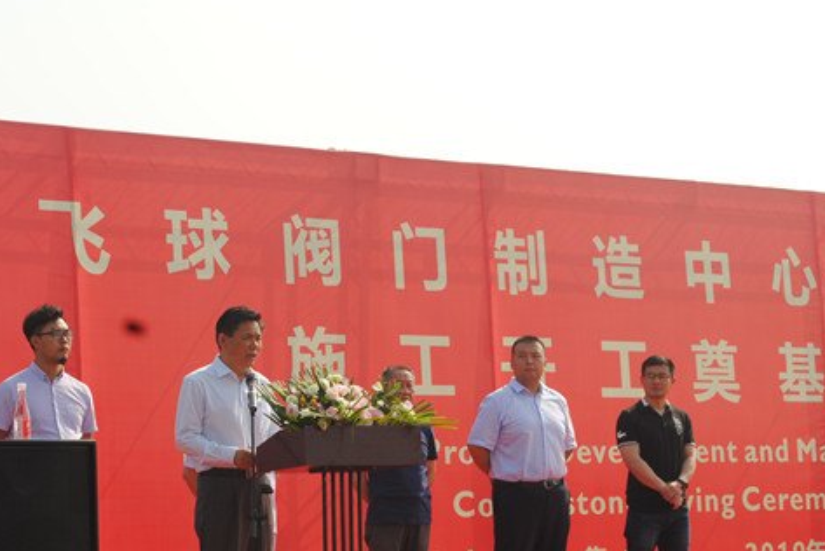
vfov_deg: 12.9
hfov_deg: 19.3
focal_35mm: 106
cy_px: 410
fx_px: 2431
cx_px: 427
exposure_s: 1/200
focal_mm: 44
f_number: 9
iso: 100
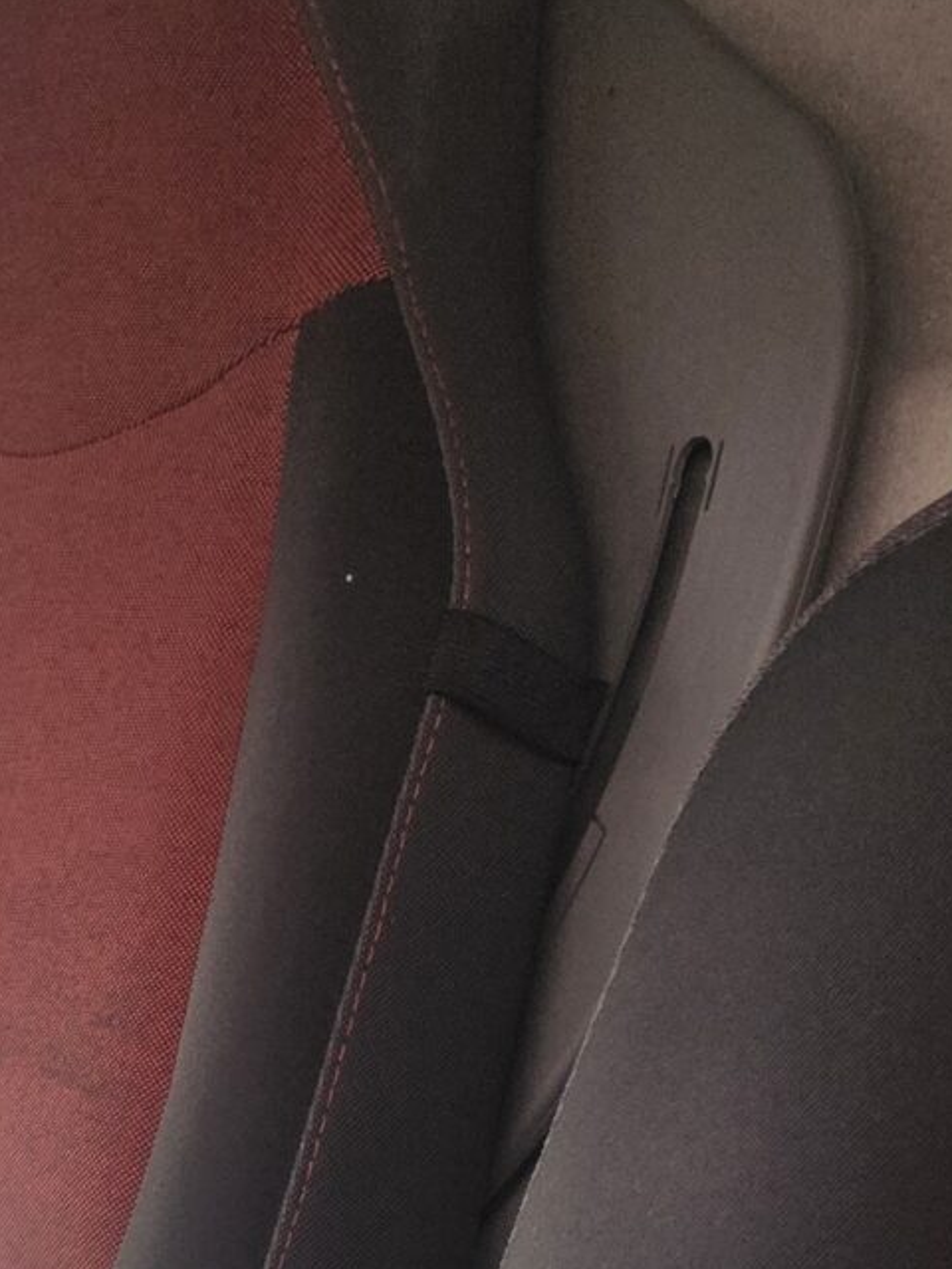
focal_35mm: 92
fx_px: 3374
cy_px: 2020
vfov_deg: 18.4
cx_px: -165
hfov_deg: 15.5
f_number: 1.7
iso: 32
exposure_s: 1/359
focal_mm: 6.25
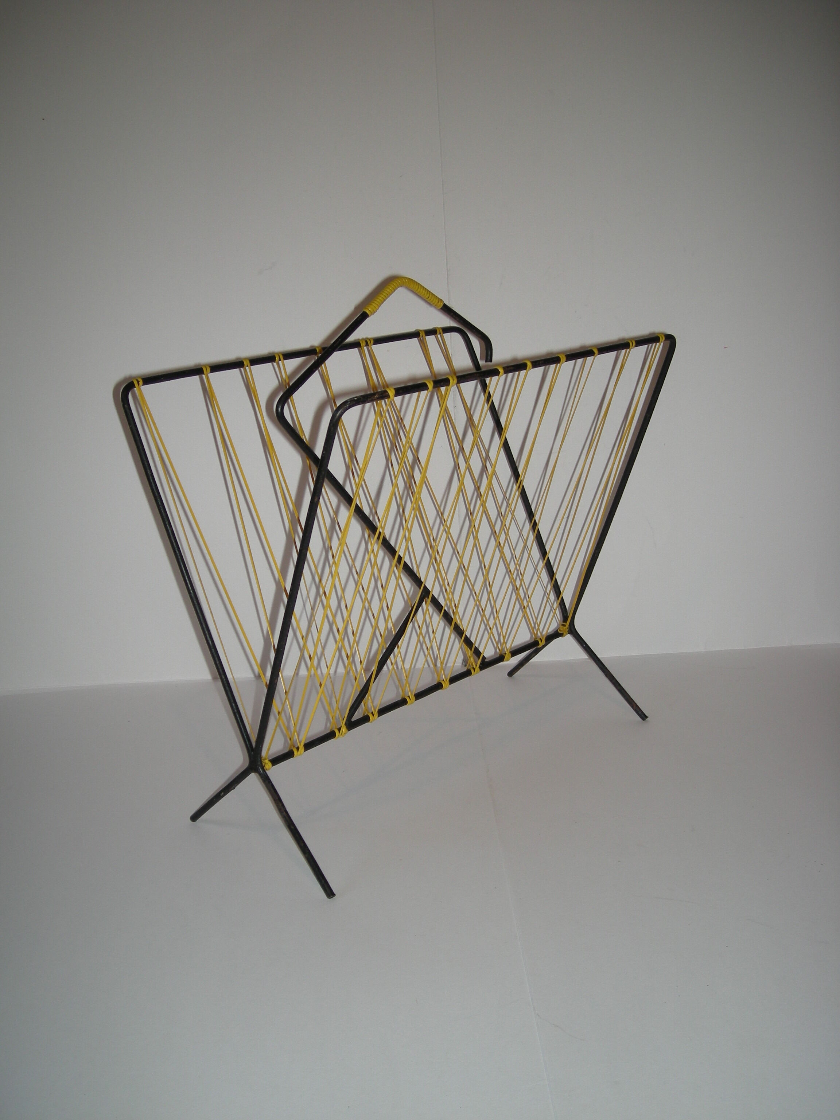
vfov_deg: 52.6
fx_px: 1132
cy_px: 560
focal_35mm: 35
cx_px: 420
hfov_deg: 40.7
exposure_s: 1/52.8
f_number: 2.8
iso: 50
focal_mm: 5.7
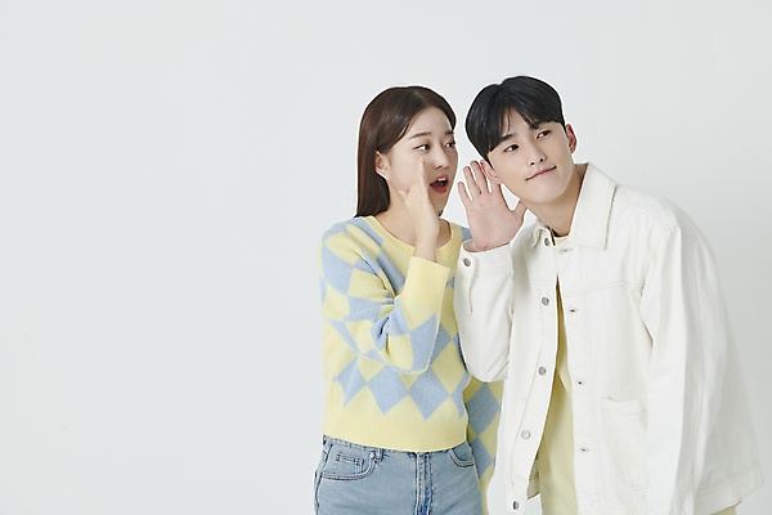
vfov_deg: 19.5
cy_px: 258
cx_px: 386
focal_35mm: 70
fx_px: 1501
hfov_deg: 28.8
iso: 80
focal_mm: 70
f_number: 11
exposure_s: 1/125
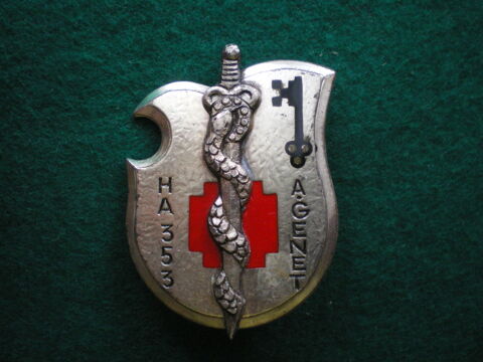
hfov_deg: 49.0
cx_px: 242
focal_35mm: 38
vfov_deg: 37.7
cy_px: 181
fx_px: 530
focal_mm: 6.3
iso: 400
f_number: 3.1
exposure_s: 1/30
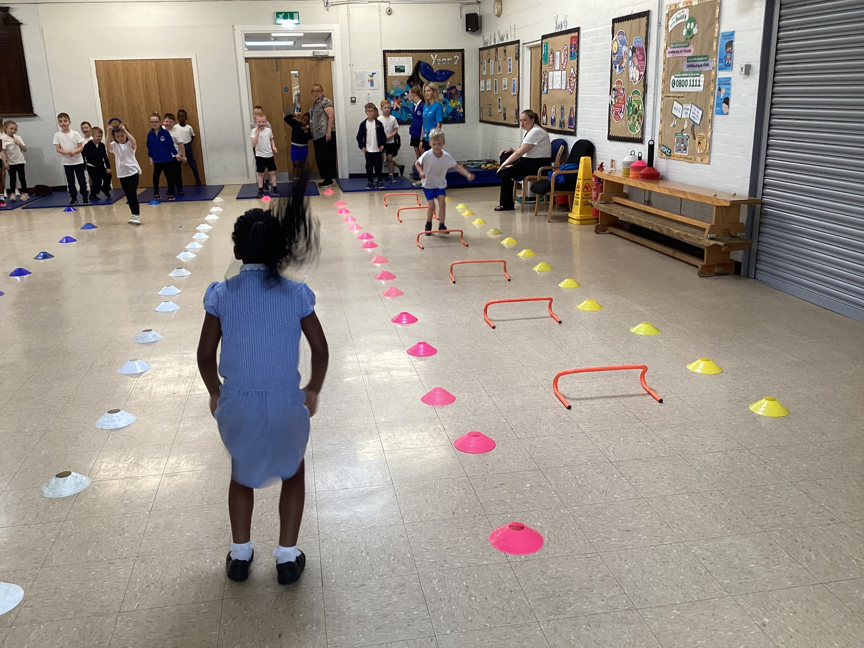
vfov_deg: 45.4
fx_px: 774
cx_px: 432
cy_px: 324
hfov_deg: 58.4
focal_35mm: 31
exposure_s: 1/50
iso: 80
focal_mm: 3.3
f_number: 2.4
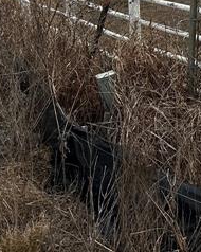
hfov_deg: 12.4
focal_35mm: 101
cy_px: -78
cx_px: 460
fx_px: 752
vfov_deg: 17.8
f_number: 1.78
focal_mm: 6.86
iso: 80
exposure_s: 1/3356
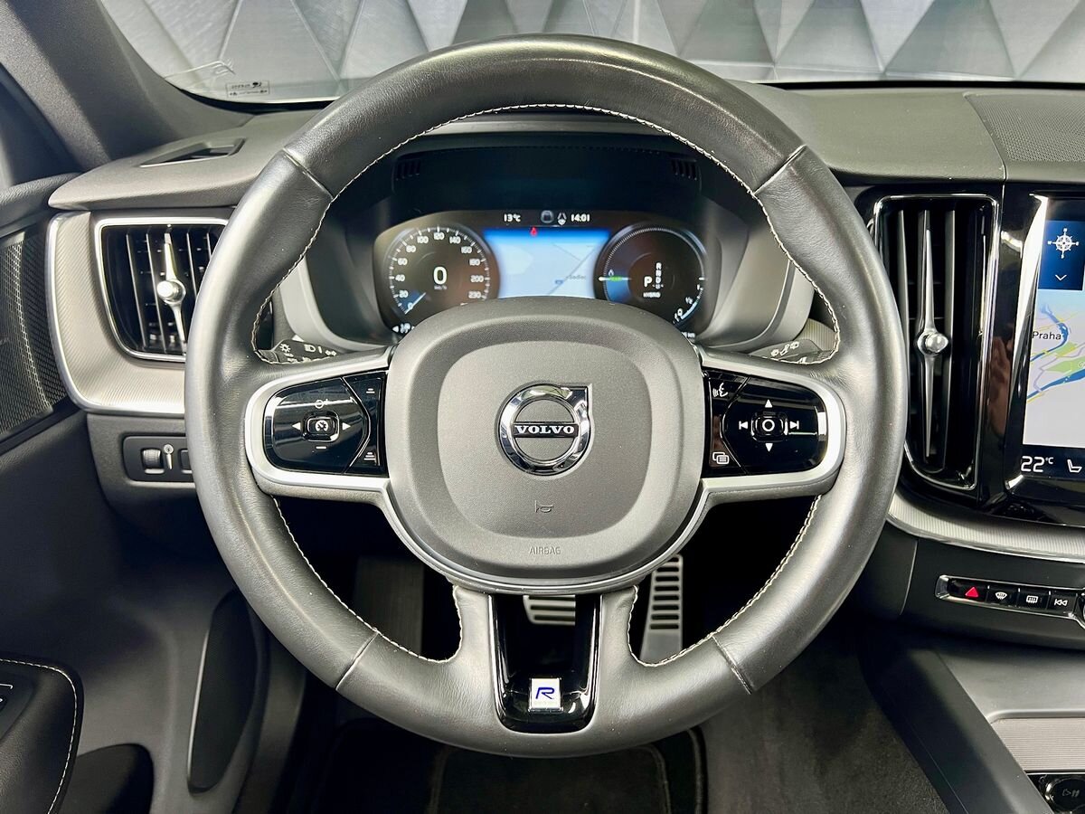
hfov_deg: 67.3
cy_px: 407
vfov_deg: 53.1
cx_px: 542
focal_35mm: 26
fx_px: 815
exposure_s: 1/50
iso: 200
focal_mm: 5.7
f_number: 1.5
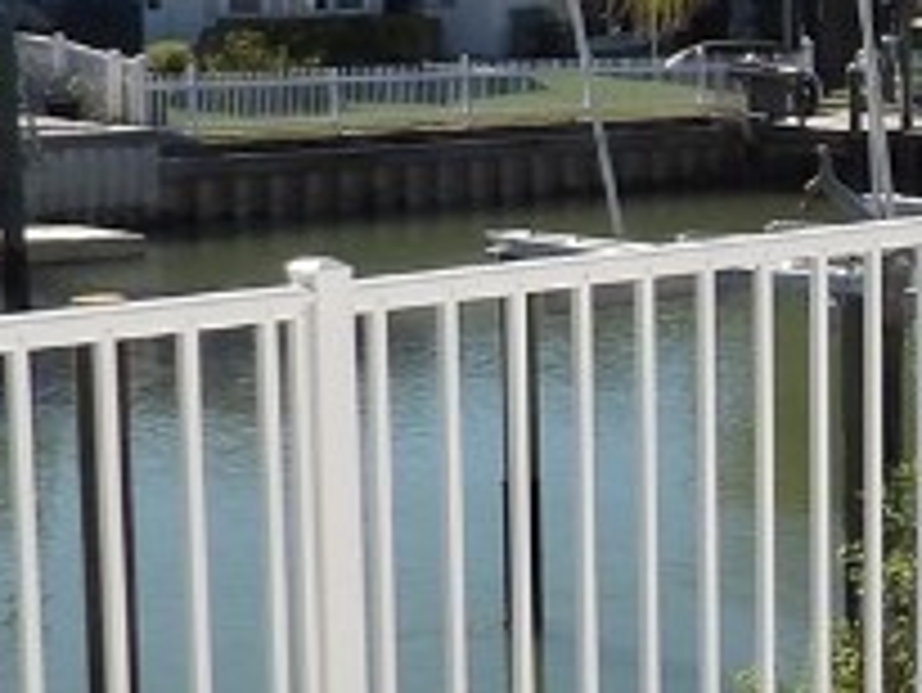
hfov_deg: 14.4
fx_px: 3198
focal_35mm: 120
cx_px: 1660
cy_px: 414
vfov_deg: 12.4
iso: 100
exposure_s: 1/659
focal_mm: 4.3
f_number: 4.6
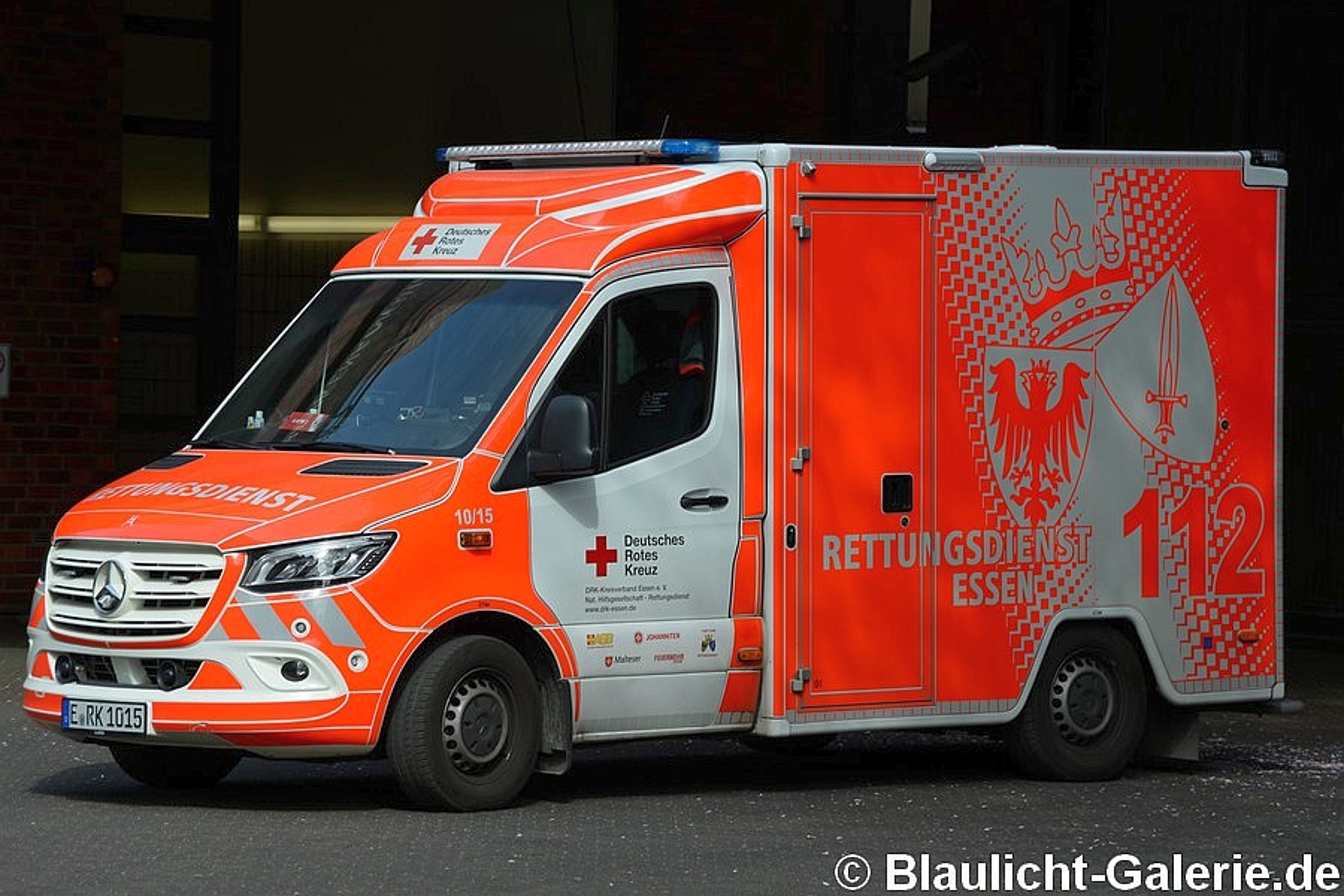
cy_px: 448
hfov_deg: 15.2
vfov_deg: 10.2
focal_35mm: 135
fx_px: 5040
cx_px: 672
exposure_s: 1/200
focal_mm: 135
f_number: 7.1
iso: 100
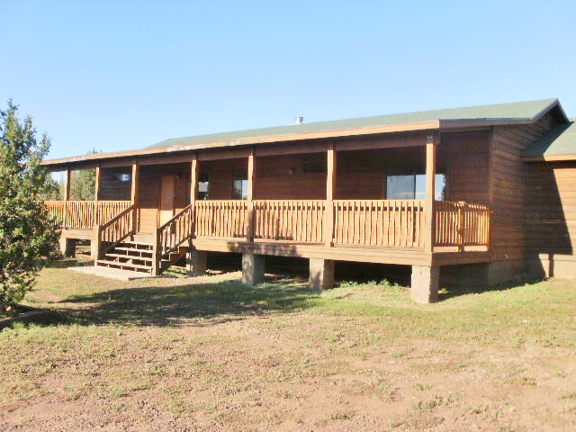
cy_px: 216
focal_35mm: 36
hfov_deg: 51.4
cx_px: 288
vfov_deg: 39.7
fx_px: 599
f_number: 5.6
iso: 100
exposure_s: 1/250
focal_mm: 6.3
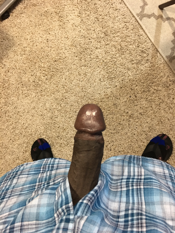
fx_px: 195
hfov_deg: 48.2
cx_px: 88
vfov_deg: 61.7
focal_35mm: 29
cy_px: 116
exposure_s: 1/4
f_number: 2.2
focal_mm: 4.15
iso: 64
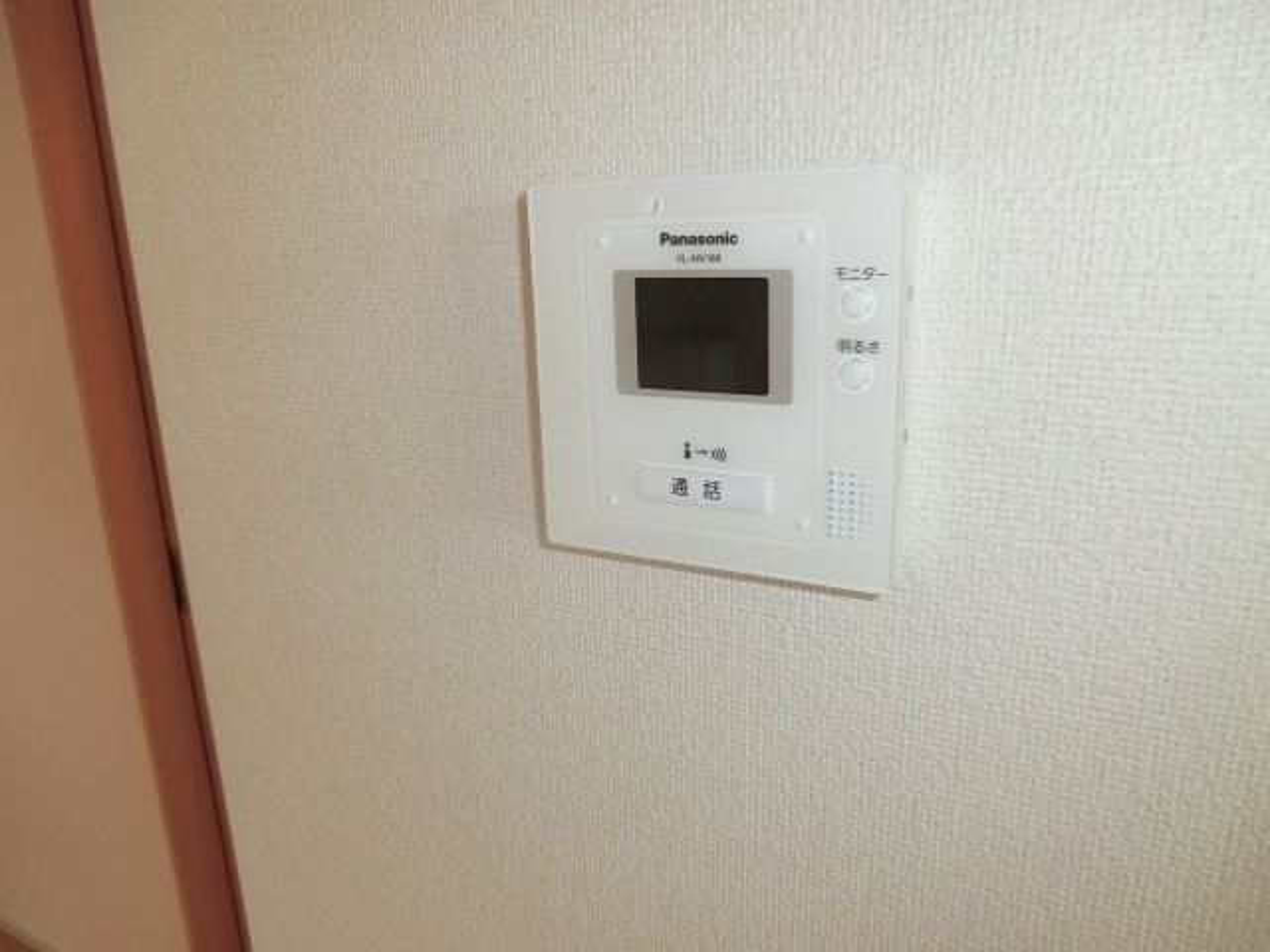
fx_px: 881
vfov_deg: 56.8
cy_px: 476
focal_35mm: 24
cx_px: 635
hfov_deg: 71.6
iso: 250
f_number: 3.2
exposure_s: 1/60
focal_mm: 4.3
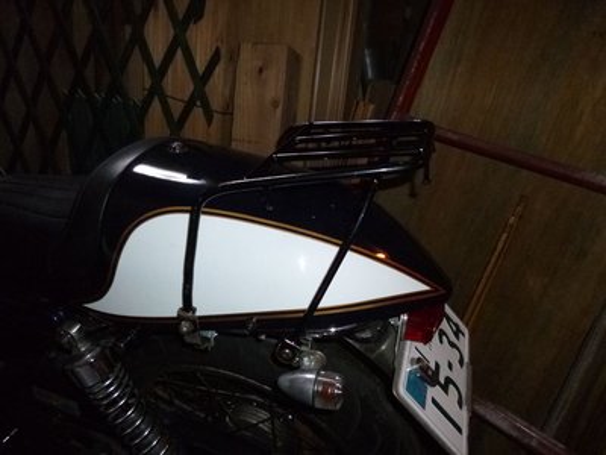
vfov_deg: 56.8
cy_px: 228
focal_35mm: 24
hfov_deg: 71.6
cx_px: 303
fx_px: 420
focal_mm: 4.3
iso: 400
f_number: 2.5
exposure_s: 1/60
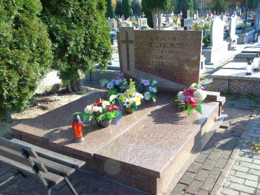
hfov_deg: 54.0
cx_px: 130
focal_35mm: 34
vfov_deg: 41.8
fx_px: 255
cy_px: 98
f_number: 3.8
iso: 80
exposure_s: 1/125
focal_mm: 6.1
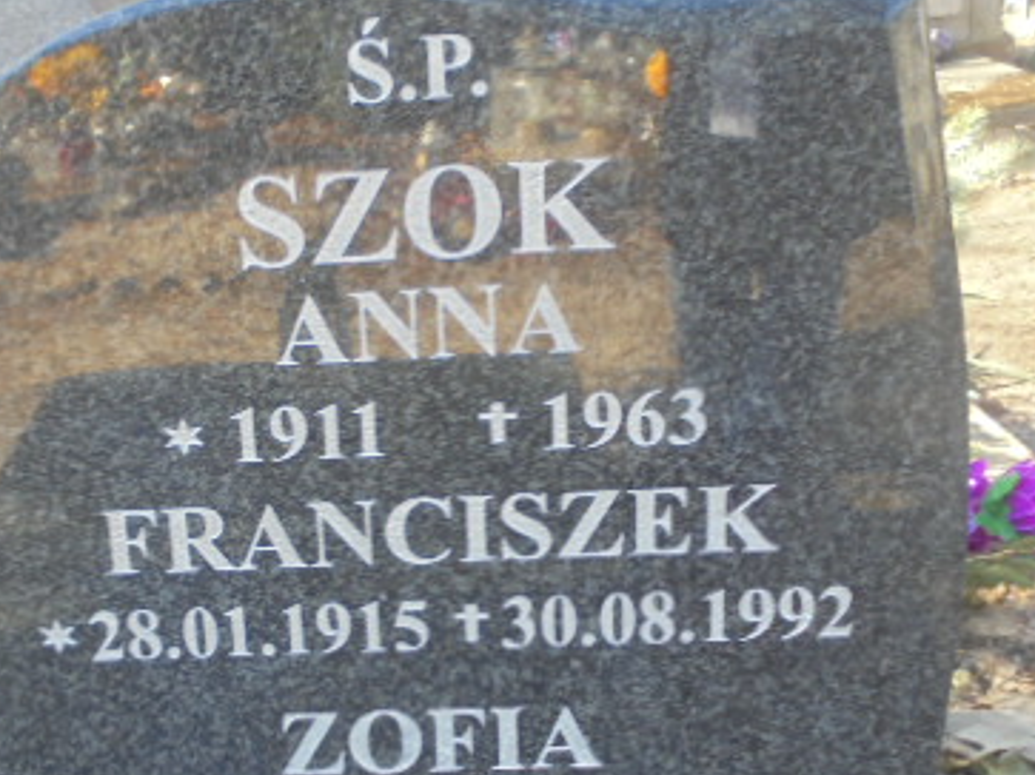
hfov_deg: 31.5
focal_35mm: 60
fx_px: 1793
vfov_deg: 24.4
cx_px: 228
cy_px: 467
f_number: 4
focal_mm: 6.1
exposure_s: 1/60
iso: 100
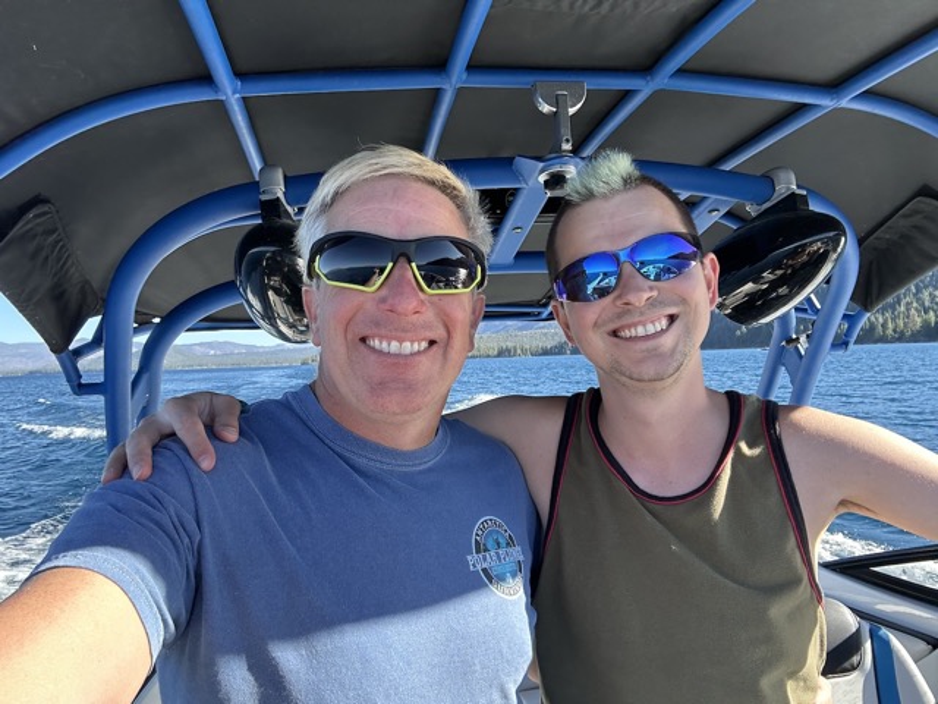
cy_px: 352
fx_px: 623
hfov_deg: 73.9
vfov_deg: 58.9
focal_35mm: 23
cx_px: 469
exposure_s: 1/229
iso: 25
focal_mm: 2.69
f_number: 1.9
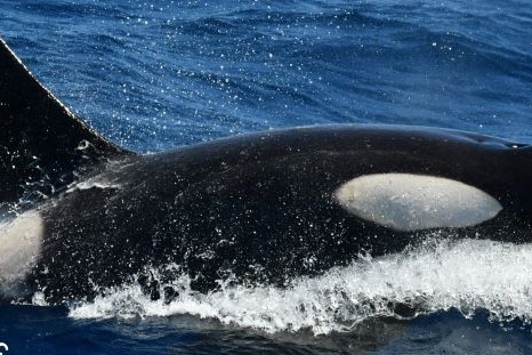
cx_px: 293
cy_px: 203
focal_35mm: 386
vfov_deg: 3.6
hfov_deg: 5.3
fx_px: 5706
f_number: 8
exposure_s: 1/2000
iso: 400
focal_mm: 150
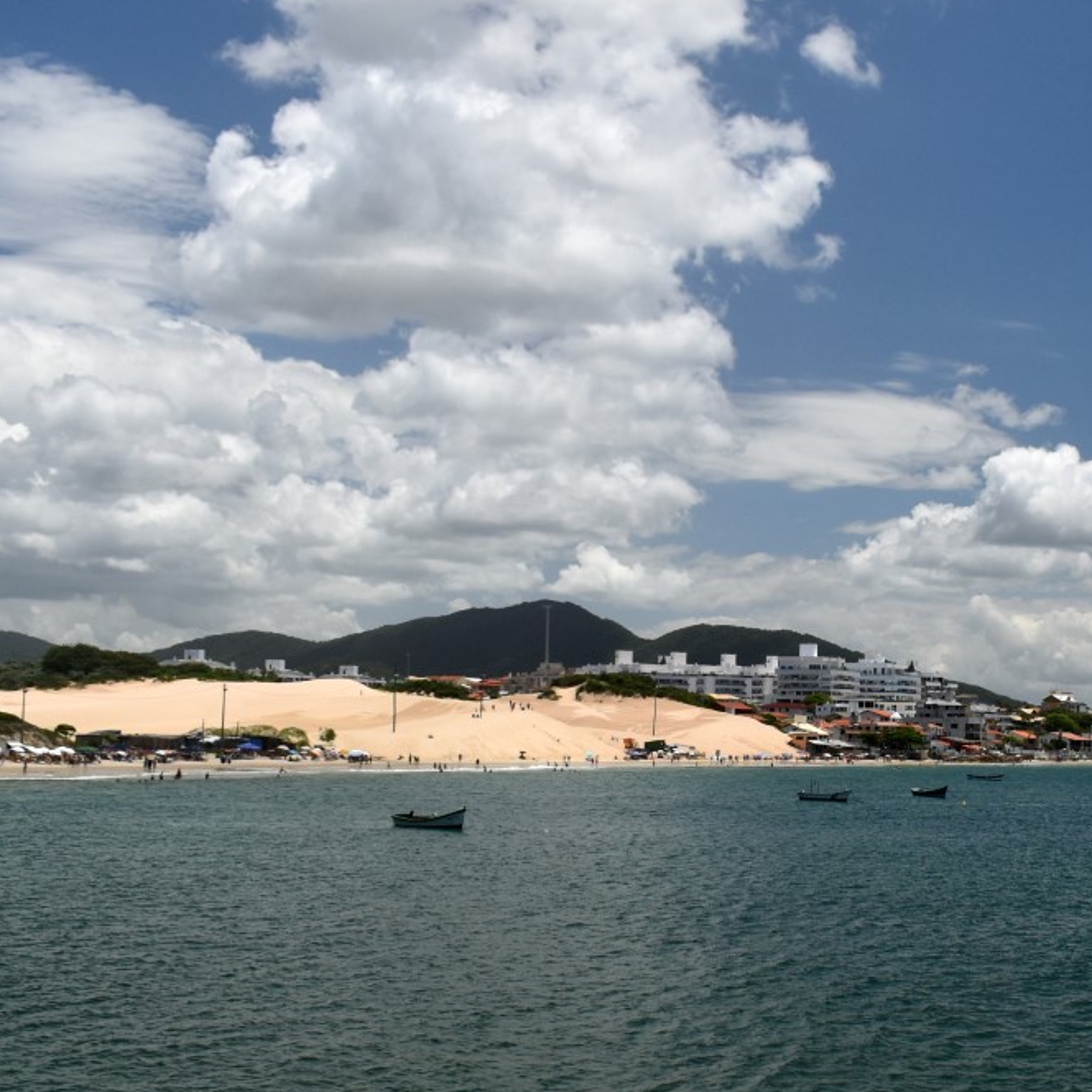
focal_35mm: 56
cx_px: 918
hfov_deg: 29.6
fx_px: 1999
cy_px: 710
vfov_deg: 30.4
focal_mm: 18
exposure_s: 1/1600
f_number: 6.3
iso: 400
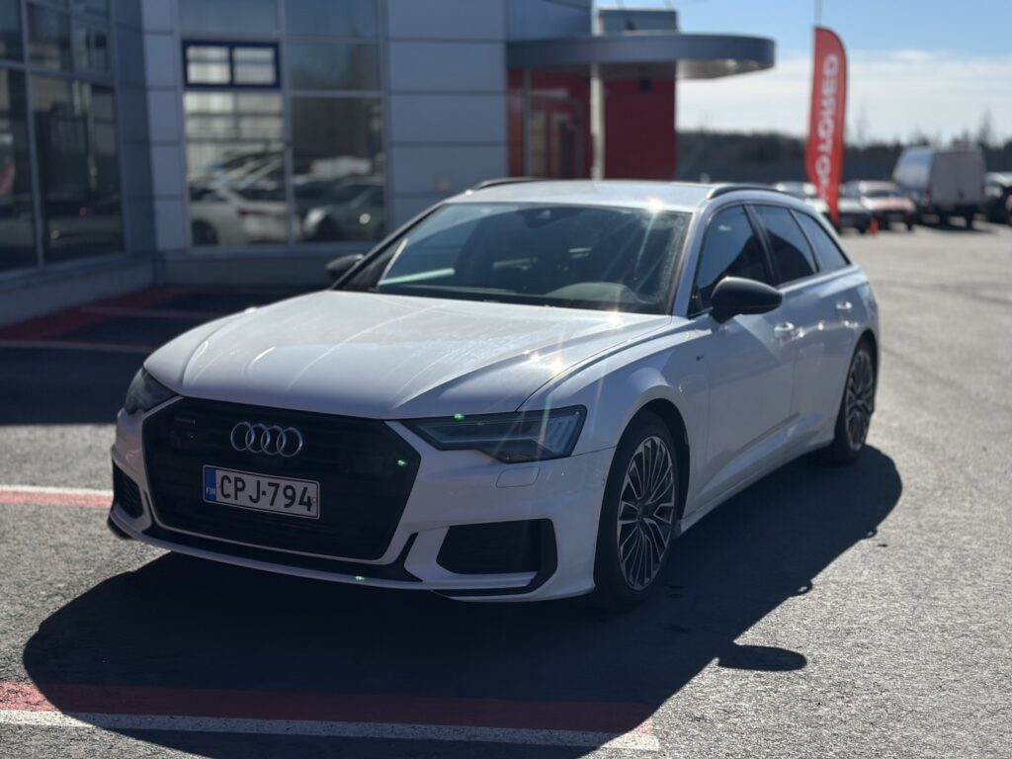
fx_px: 1403
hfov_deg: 39.7
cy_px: 380
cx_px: 506
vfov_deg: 30.3
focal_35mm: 48
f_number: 1.78
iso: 100
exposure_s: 1/15873
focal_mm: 6.86
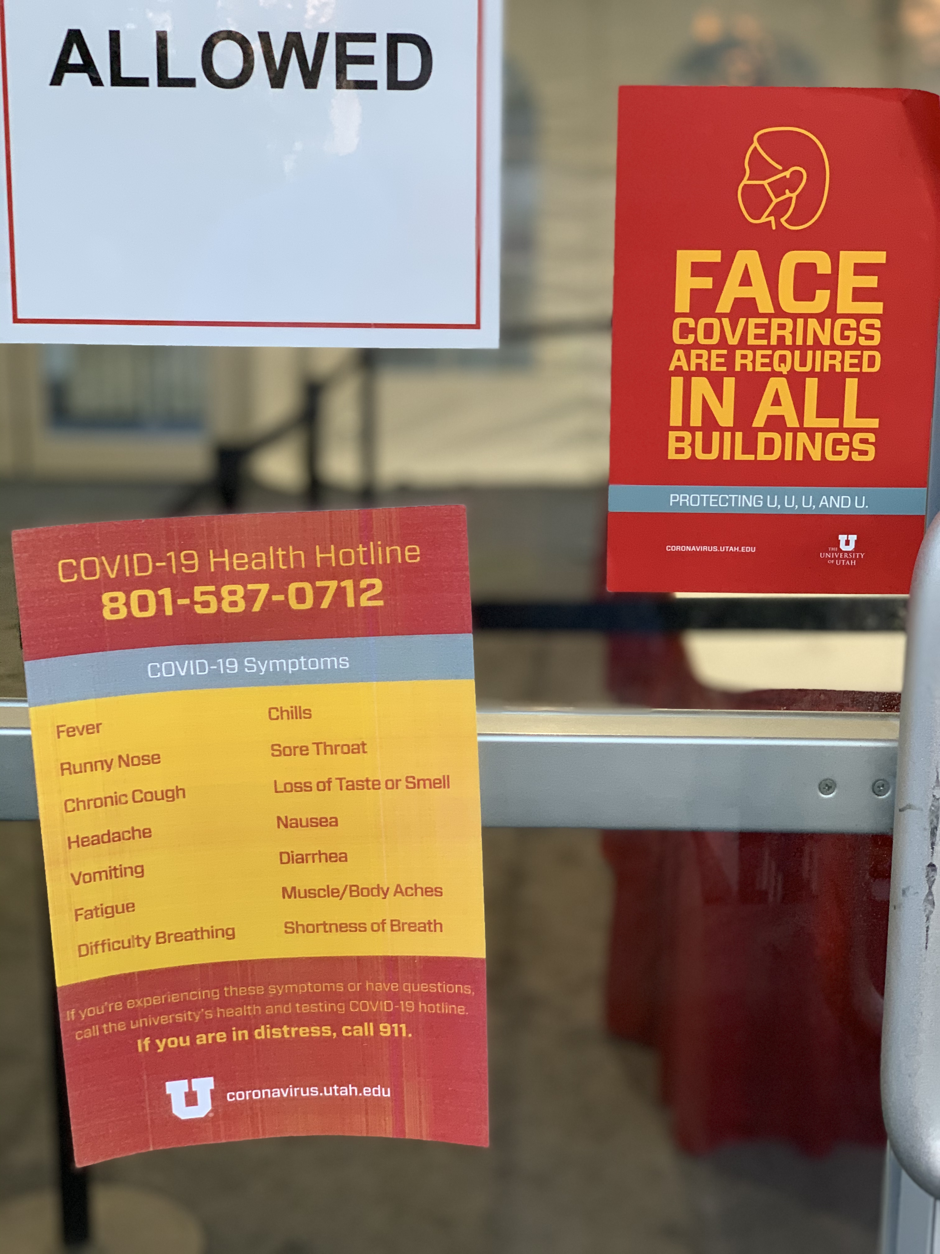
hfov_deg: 28.0
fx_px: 1883
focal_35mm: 52
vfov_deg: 36.8
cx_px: 470
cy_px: 627
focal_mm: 6
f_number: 2.4
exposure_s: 1/122
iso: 125
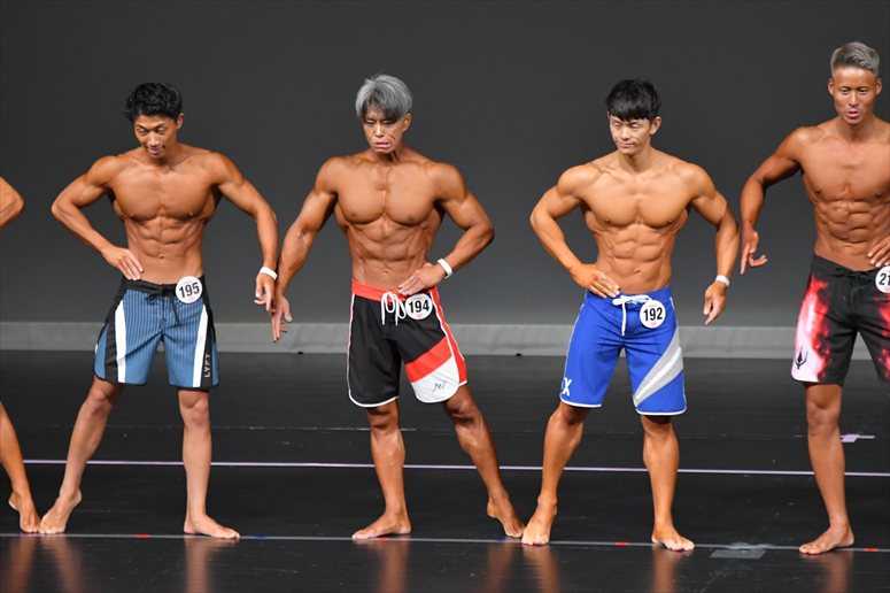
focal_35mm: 315
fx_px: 7784
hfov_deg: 6.5
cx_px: 445
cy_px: 296
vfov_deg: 4.4
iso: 4000
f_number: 5.6
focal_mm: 210
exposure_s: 1/400
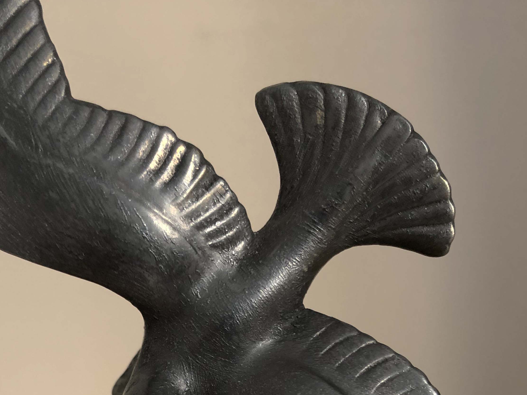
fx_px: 776
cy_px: 358
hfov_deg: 37.2
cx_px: 186
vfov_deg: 27.5
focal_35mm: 51
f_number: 1.8
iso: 50
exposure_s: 1/15
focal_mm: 3.99
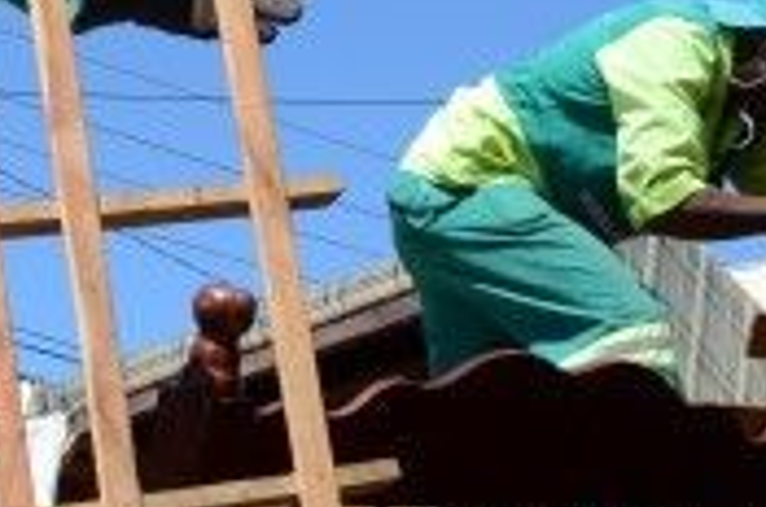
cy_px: 538
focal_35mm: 155
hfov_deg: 13.0
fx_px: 3293
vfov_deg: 8.8
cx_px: -90
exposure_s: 1/640
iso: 800
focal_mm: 25
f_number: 13
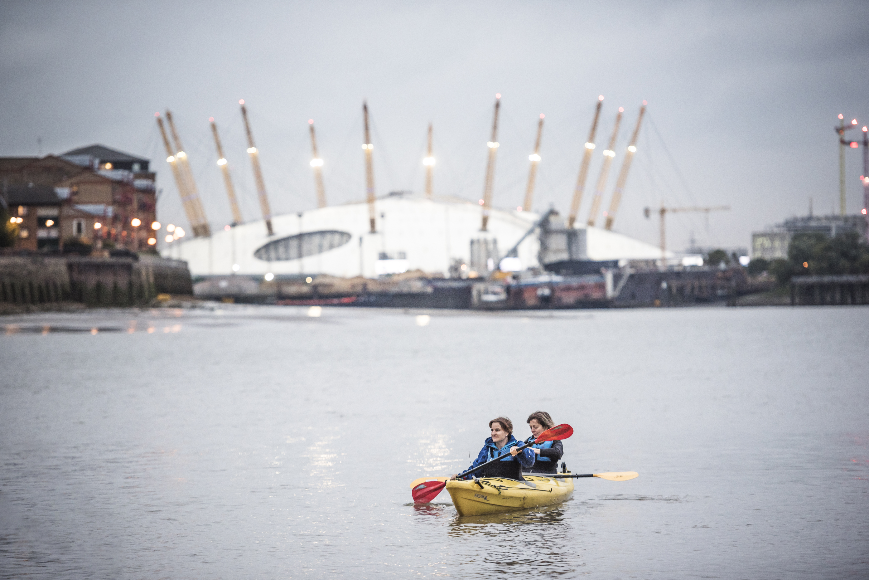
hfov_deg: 12.4
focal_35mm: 165
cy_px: 290
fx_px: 3984
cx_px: 434
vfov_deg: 8.3
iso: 400
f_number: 2.8
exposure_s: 1/200
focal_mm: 165
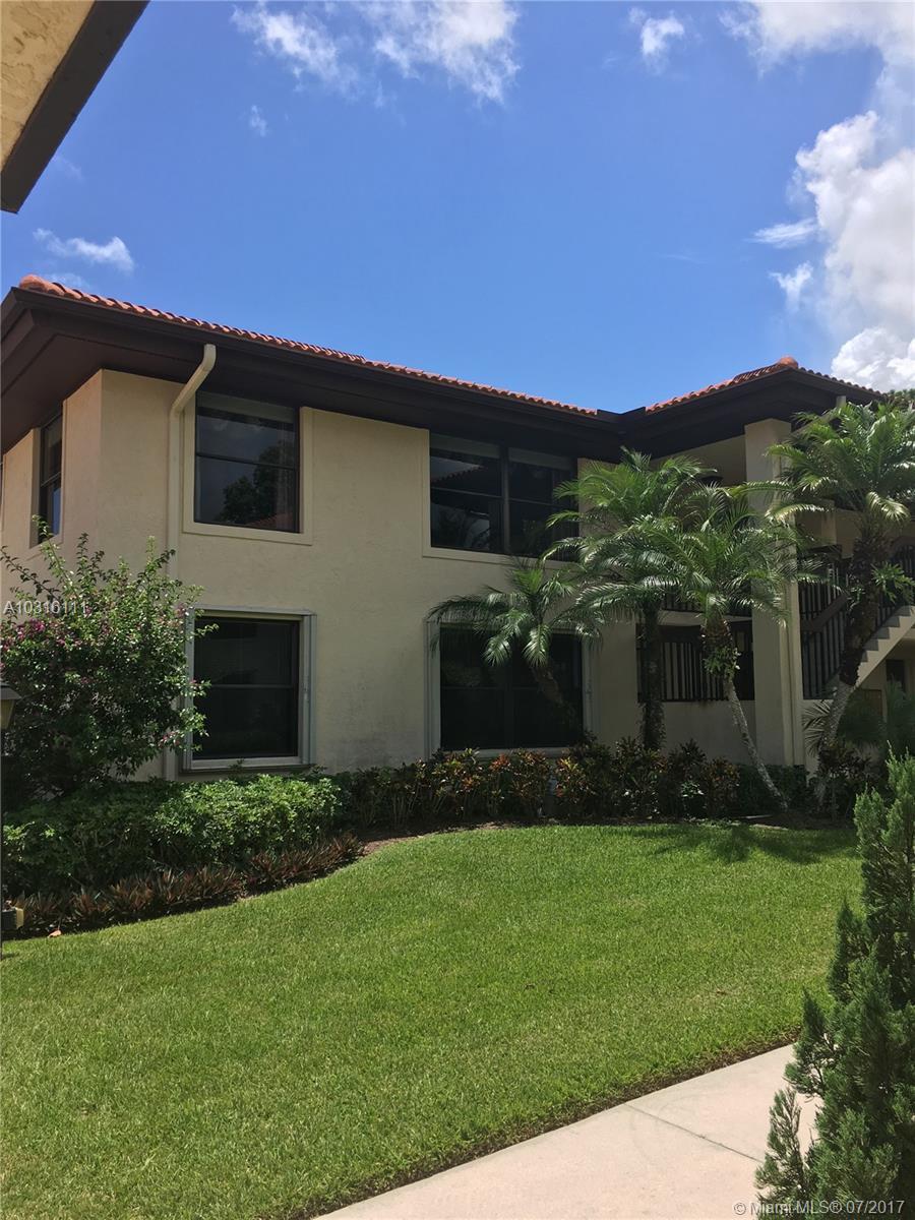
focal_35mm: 29
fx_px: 1022
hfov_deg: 48.2
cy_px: 610
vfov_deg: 61.7
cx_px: 458
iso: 25
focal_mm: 4.15
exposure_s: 1/1326
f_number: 2.2
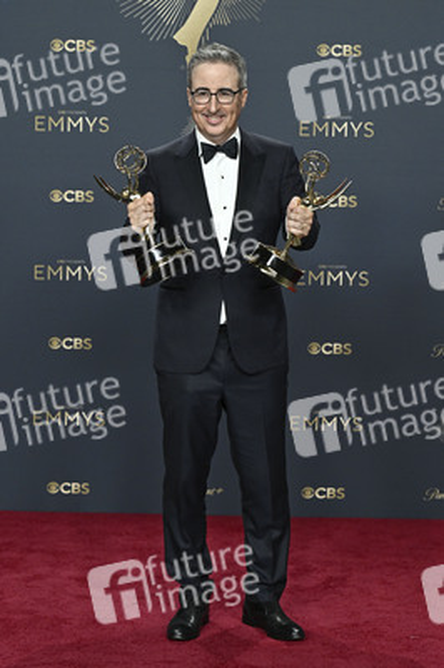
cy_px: 334
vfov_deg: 28.9
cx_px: 222
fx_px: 1297
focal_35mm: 70
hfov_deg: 19.4
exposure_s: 1/250
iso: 2000
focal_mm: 70
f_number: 4.5
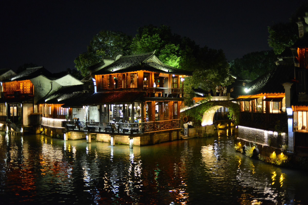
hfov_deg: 54.4
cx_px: 154
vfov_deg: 37.9
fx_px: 300
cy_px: 102
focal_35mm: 35
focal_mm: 35
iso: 5000
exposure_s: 1/40
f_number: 2
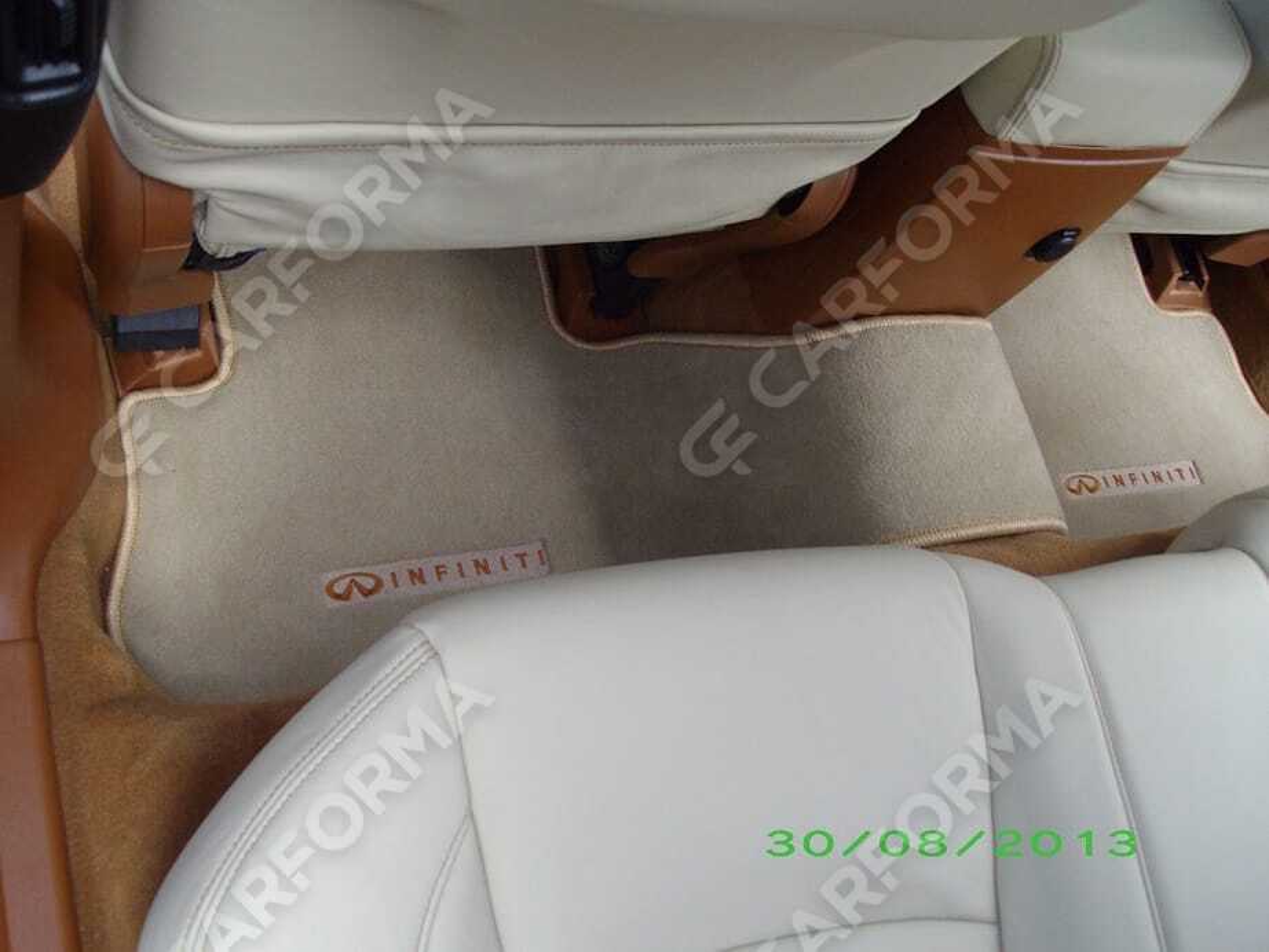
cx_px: 634
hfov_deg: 51.3
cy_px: 476
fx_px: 1320
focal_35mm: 36
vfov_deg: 39.7
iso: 160
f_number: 2.7
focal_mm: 6
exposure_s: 1/125
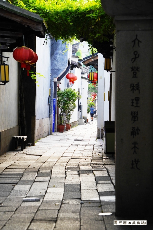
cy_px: 115
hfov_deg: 8.9
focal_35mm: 154
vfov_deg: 13.3
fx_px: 982
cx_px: 76
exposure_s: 1/200
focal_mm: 154
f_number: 8
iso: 800
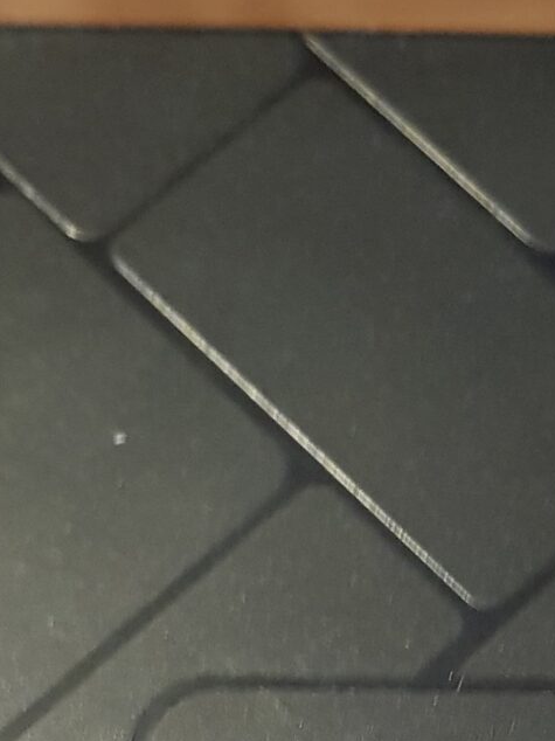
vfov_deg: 17.5
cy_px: 986
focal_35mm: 105
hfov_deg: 13.9
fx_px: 2246
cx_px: 533
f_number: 1.7
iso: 400
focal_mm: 4.2
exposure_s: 1/10
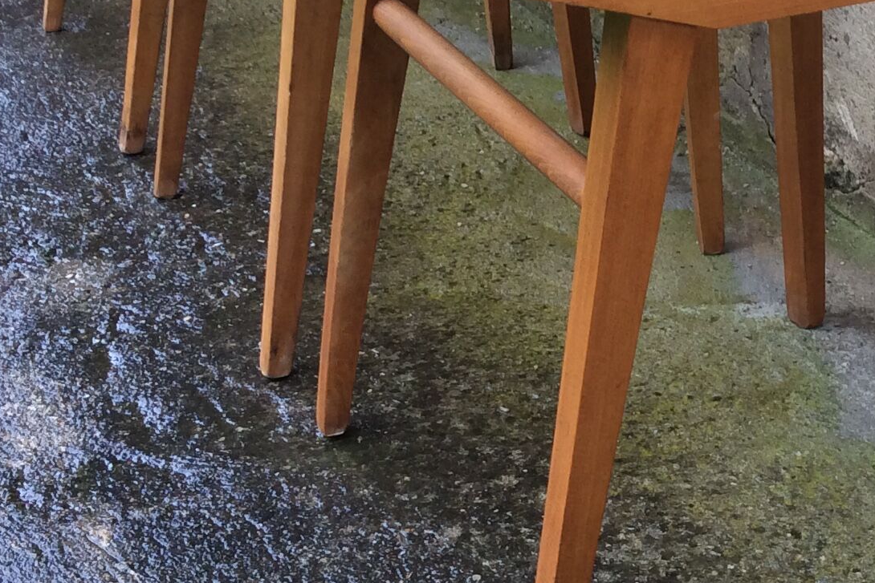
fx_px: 1920
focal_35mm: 79
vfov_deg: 17.3
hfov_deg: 24.8
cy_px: 230
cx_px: 816
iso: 32
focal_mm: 3.3
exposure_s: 1/33
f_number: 2.4
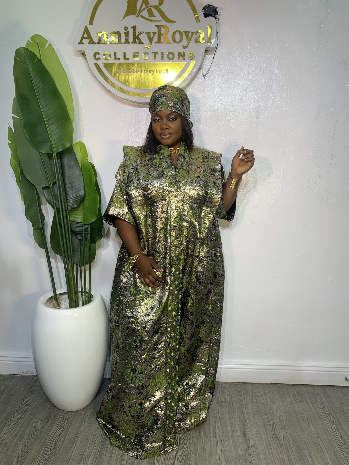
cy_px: 232
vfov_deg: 67.3
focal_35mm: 26
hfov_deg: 53.1
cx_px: 174
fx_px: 350
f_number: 1.8
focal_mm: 4.25
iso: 25
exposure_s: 1/135
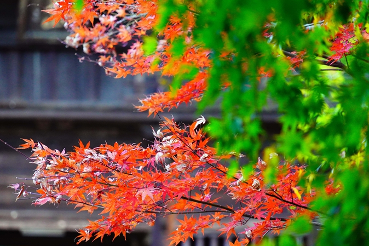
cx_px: 160
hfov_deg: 7.2
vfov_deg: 4.8
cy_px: 132
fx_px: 2920
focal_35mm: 285
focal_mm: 240
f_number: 6.3
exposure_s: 1/250
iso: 4000
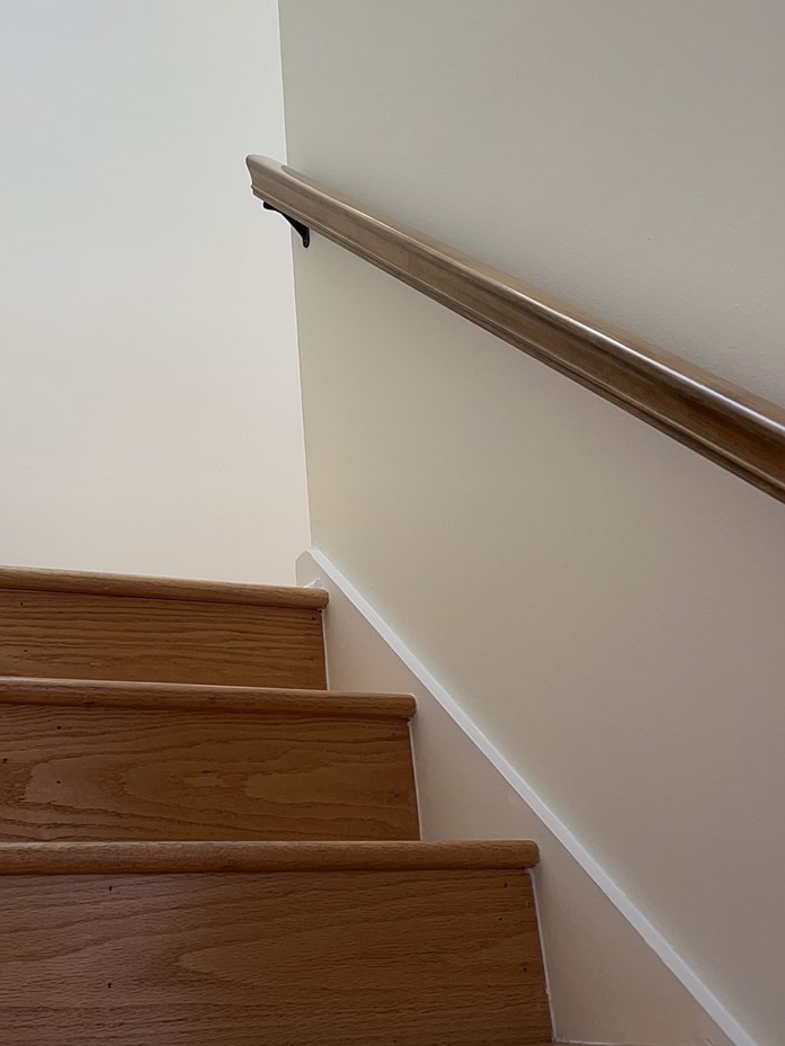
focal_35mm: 43
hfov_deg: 33.3
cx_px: 251
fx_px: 1300
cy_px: 385
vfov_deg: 43.5
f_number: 1.5
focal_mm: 5.7
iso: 40
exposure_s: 1/120
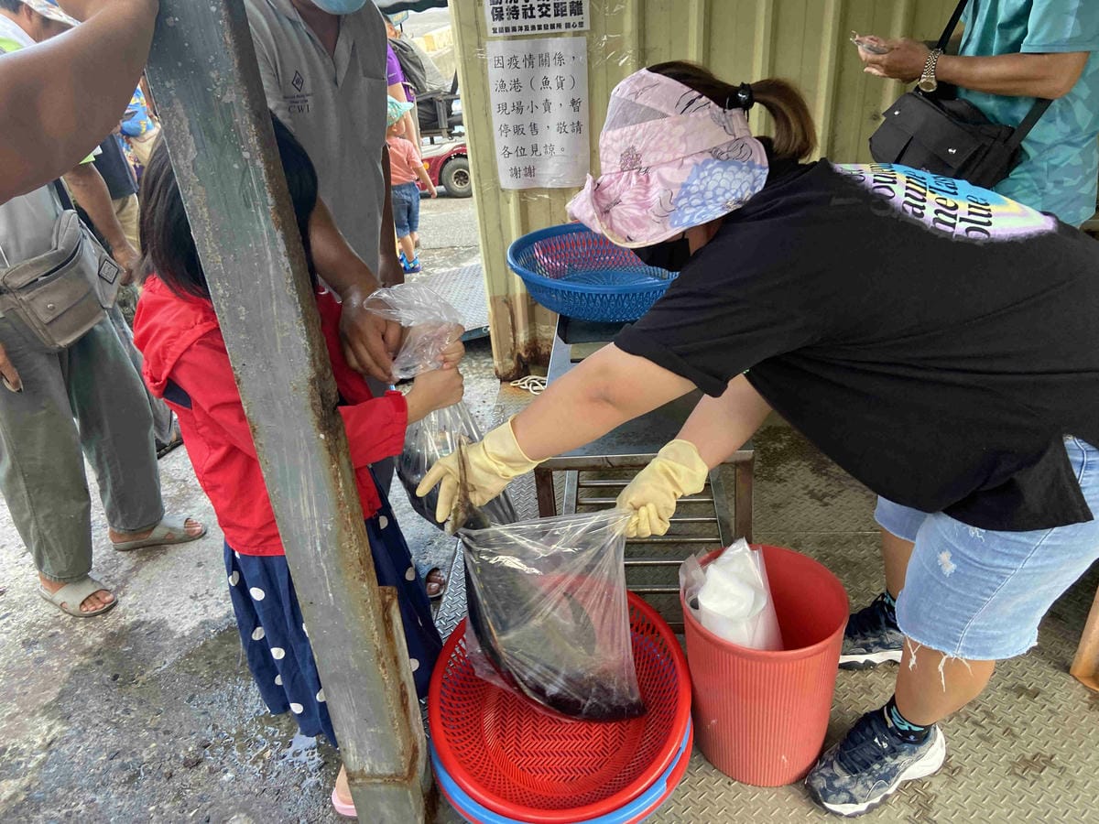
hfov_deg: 67.3
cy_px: 412
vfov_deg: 53.1
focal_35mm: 26
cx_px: 550
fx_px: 825
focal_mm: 4.25
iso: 100
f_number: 1.8
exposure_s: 1/122
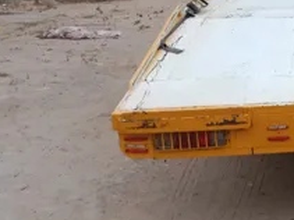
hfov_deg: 21.8
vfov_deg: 17.9
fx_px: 696
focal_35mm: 82
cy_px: 61
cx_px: 365
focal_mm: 3.65
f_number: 2.2
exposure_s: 1/33.3
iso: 201
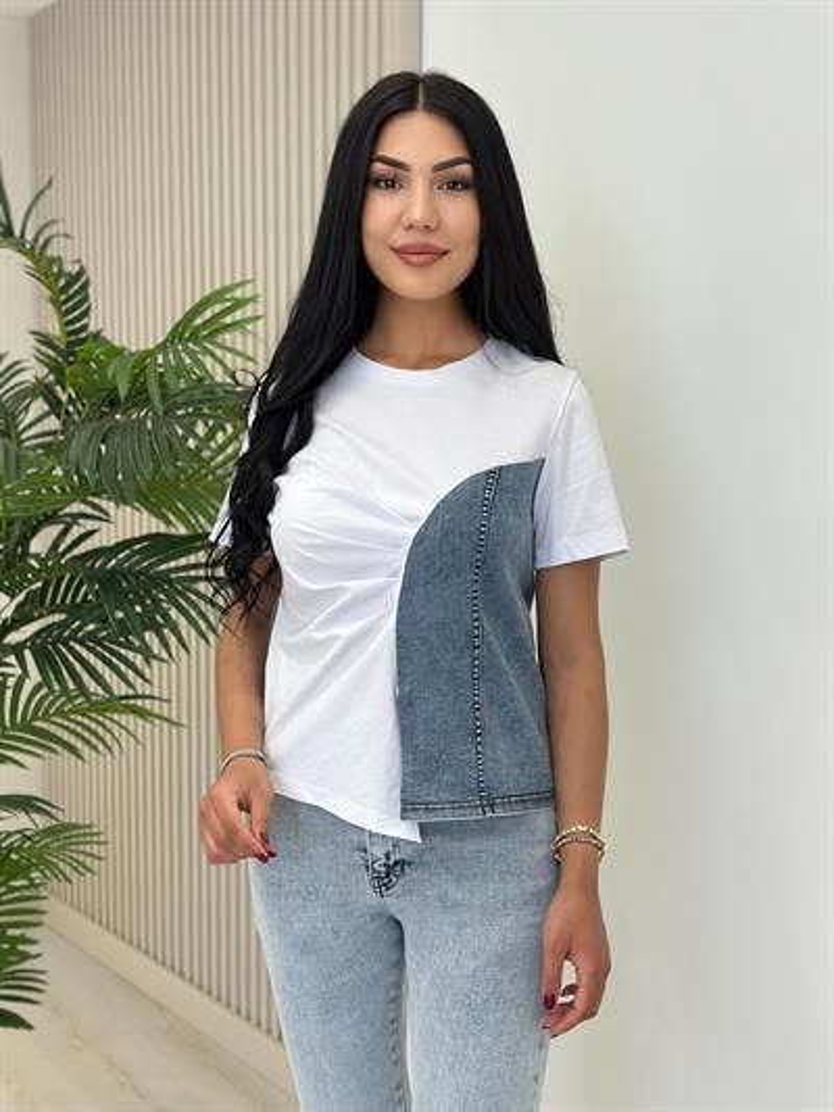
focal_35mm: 48
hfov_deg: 30.3
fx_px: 1541
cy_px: 556
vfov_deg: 39.6
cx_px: 417
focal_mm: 6.86
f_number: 1.78
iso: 80
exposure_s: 1/334
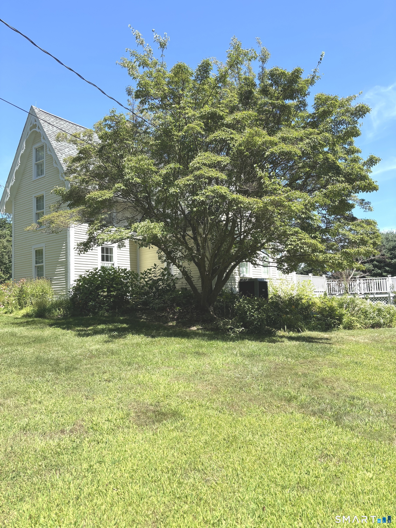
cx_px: 198
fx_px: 397
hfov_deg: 53.1
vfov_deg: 67.3
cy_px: 264
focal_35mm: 26
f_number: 1.6
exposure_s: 1/1381
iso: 50
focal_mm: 5.96
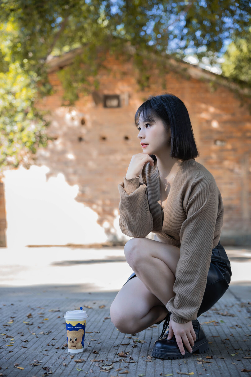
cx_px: 126
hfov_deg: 27.0
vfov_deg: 39.6
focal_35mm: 50
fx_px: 523
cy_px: 188
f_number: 2.8
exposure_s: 1/250
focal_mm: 50
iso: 250
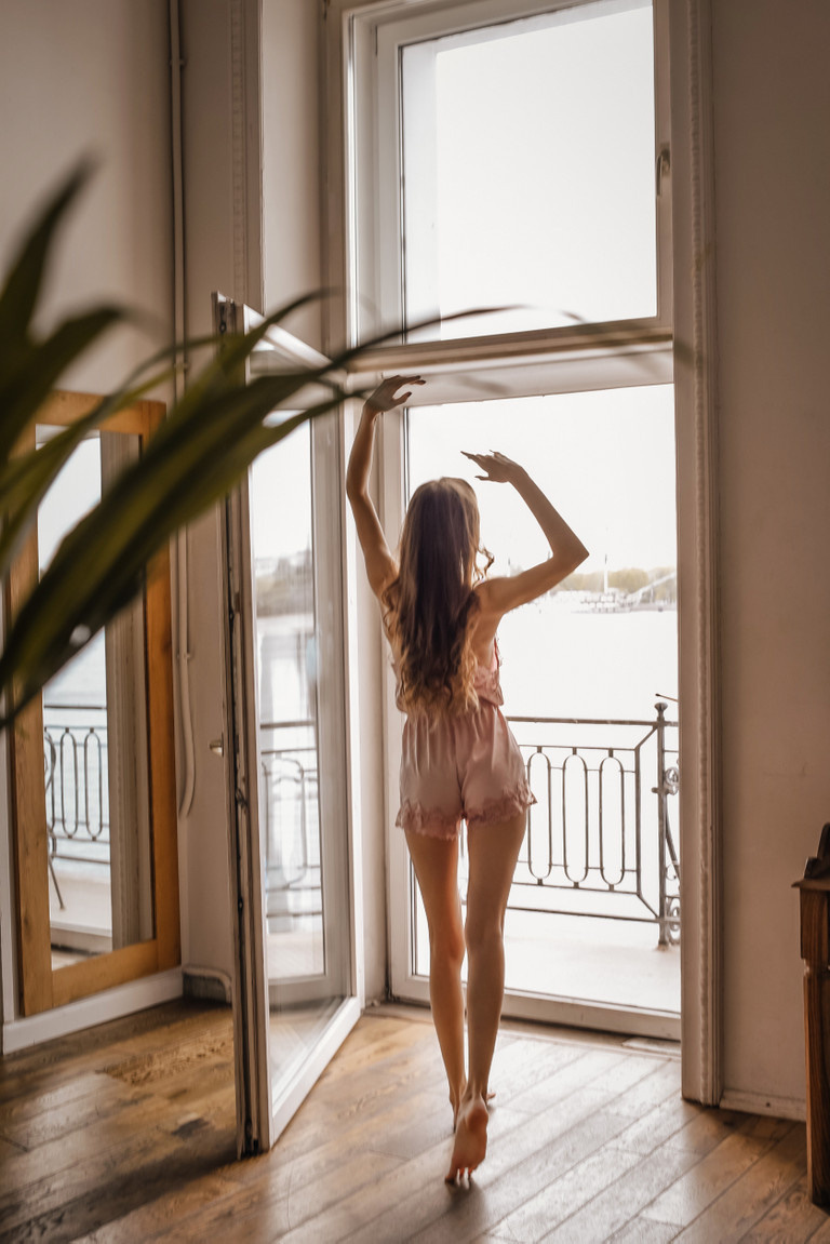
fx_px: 1210
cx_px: 415
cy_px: 622
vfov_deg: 54.4
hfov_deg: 37.9
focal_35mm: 35
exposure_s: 1/100
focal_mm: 35
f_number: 5.6
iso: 200
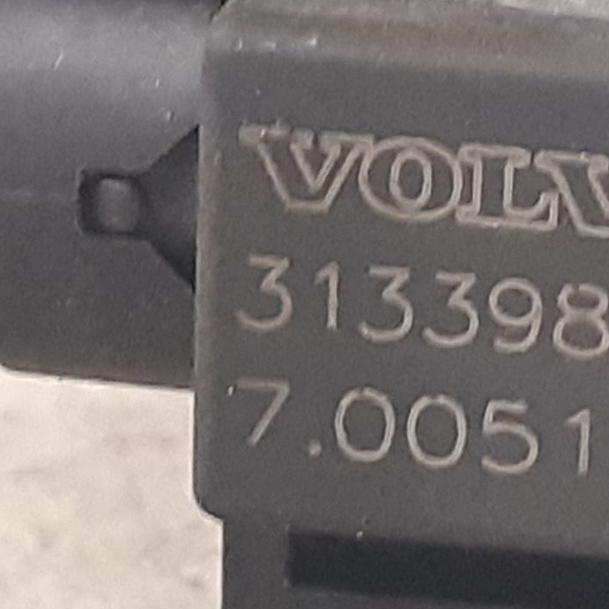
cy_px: 435
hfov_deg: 23.5
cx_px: 726
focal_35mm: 67
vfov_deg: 25.5
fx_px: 1334
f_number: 1.7
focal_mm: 3.93
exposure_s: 1/25
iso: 250
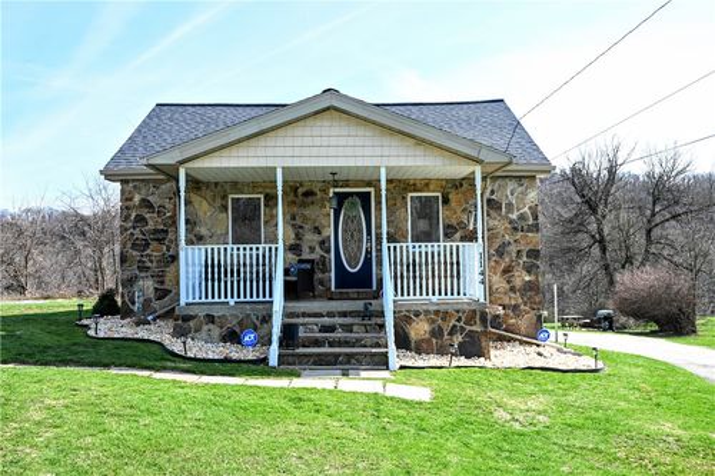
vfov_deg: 44.6
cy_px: 238
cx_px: 358
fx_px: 581
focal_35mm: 29
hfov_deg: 63.2
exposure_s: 1/80
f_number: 8
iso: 100
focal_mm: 19.5
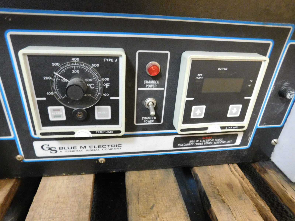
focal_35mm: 24
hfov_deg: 71.6
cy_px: 110
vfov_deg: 56.8
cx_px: 148
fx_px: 205
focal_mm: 4.1
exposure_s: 1/8
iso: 800
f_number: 3
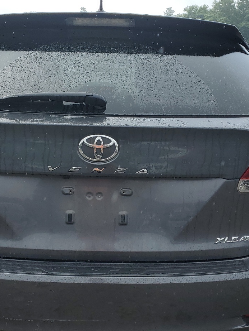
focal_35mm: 45
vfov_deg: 42.1
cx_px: 96
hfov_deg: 32.1
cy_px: 171
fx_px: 432
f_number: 1.5
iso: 50
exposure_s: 1/1667
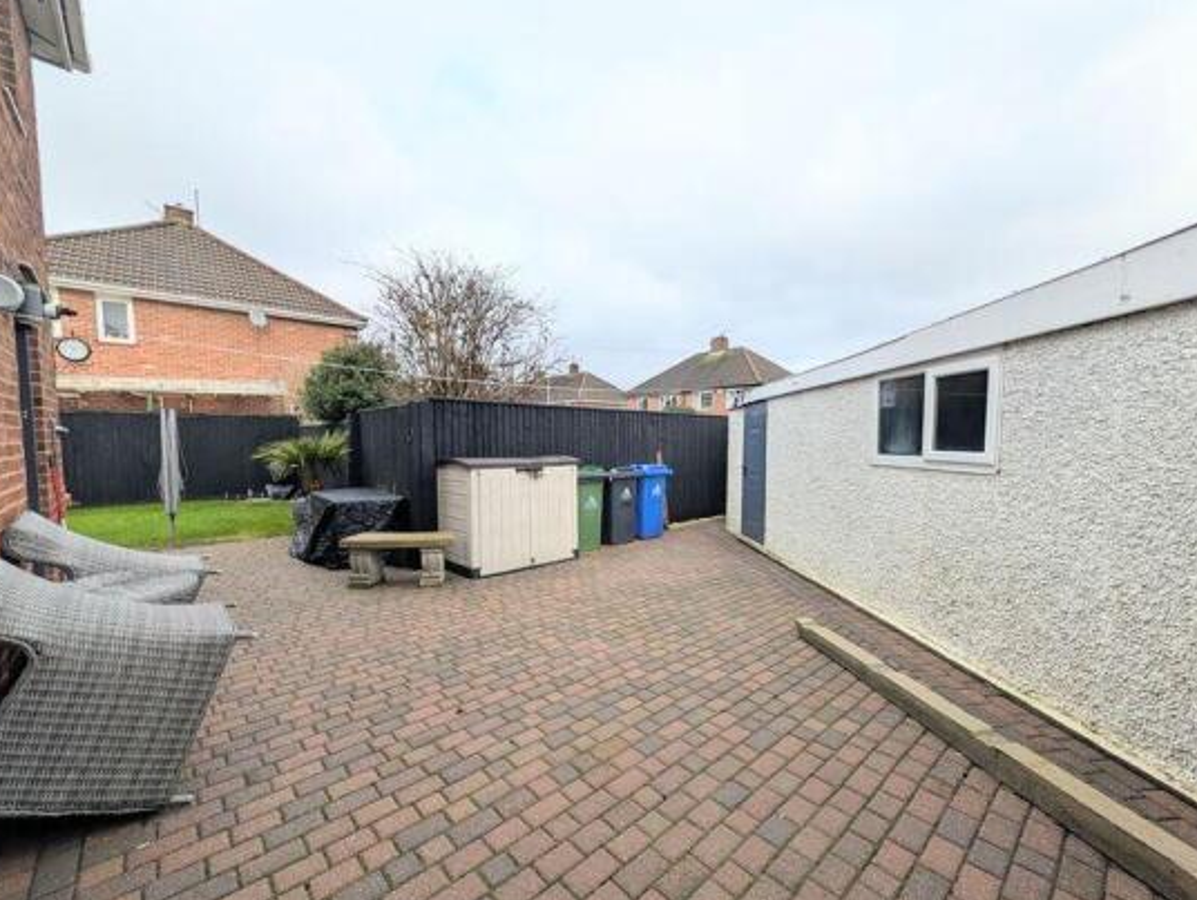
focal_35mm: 13
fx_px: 450
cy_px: 468
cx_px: 615
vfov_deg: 90.0
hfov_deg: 106.1
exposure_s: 1/802
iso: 51
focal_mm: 2.02
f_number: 1.7
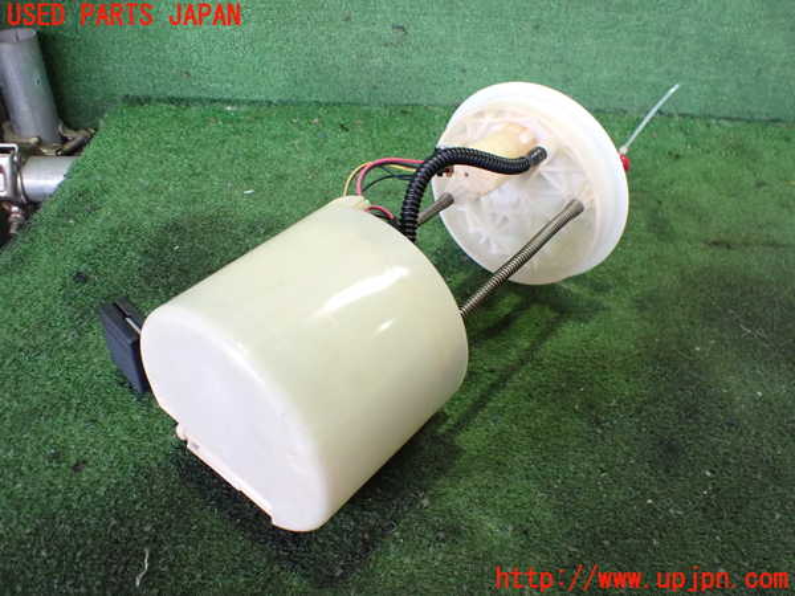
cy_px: 298
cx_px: 398
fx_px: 689
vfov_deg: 46.8
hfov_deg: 60.0
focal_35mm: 30
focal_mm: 5.4
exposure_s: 1/80
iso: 800
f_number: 2.3
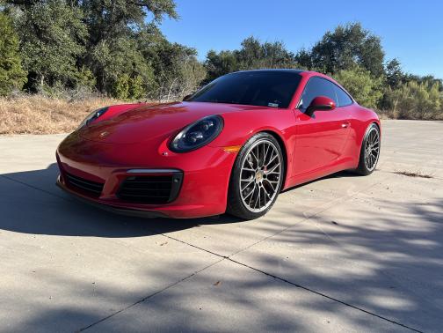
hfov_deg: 67.3
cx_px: 222
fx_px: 333
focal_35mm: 26
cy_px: 166
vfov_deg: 53.1
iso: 50
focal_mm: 5.7
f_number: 1.5
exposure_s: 1/2632
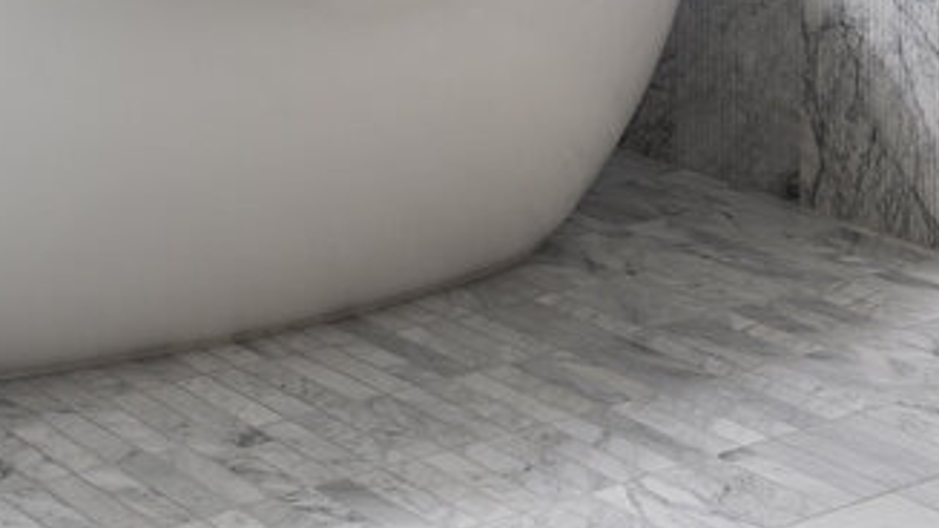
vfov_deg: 12.3
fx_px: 2291
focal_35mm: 92
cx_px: 442
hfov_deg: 23.2
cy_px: -330
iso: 200
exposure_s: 1/50
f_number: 11
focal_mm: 29.1
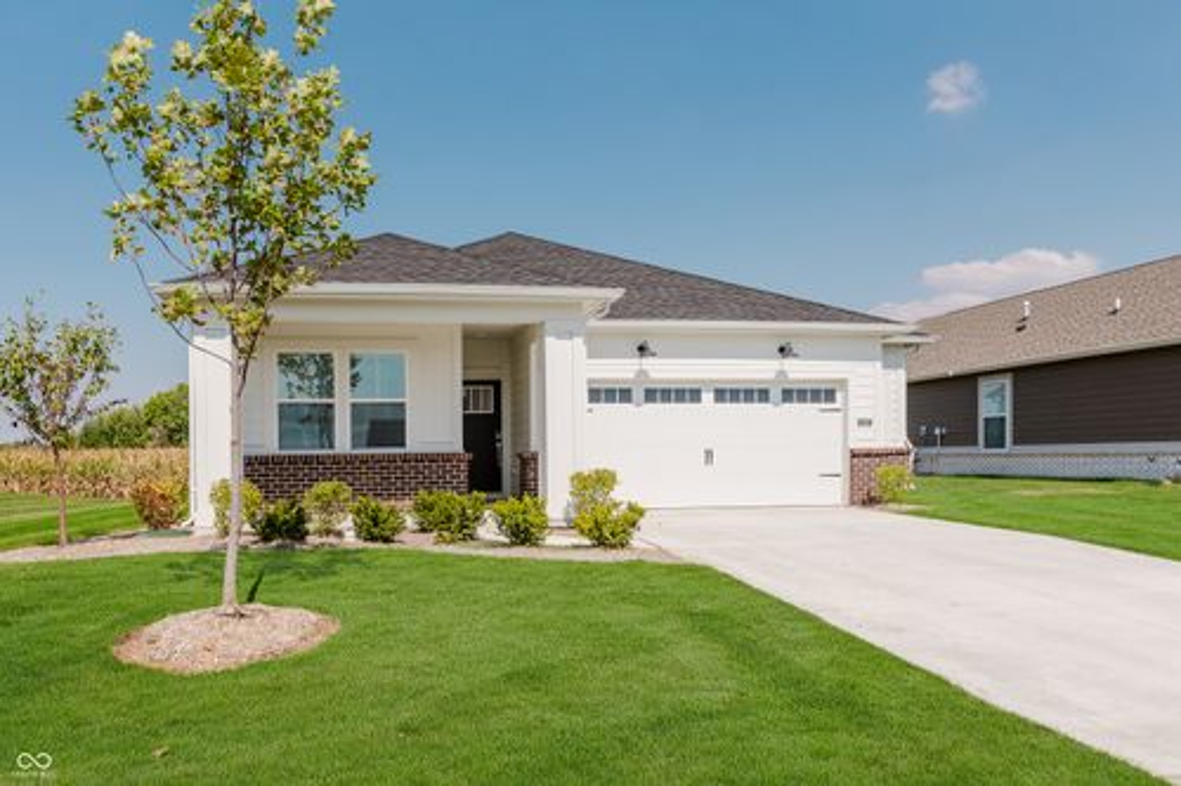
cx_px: 590
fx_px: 787
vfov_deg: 53.1
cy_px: 393
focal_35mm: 24
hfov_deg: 73.8
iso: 320
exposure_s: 1/4000
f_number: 5.6
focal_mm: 24
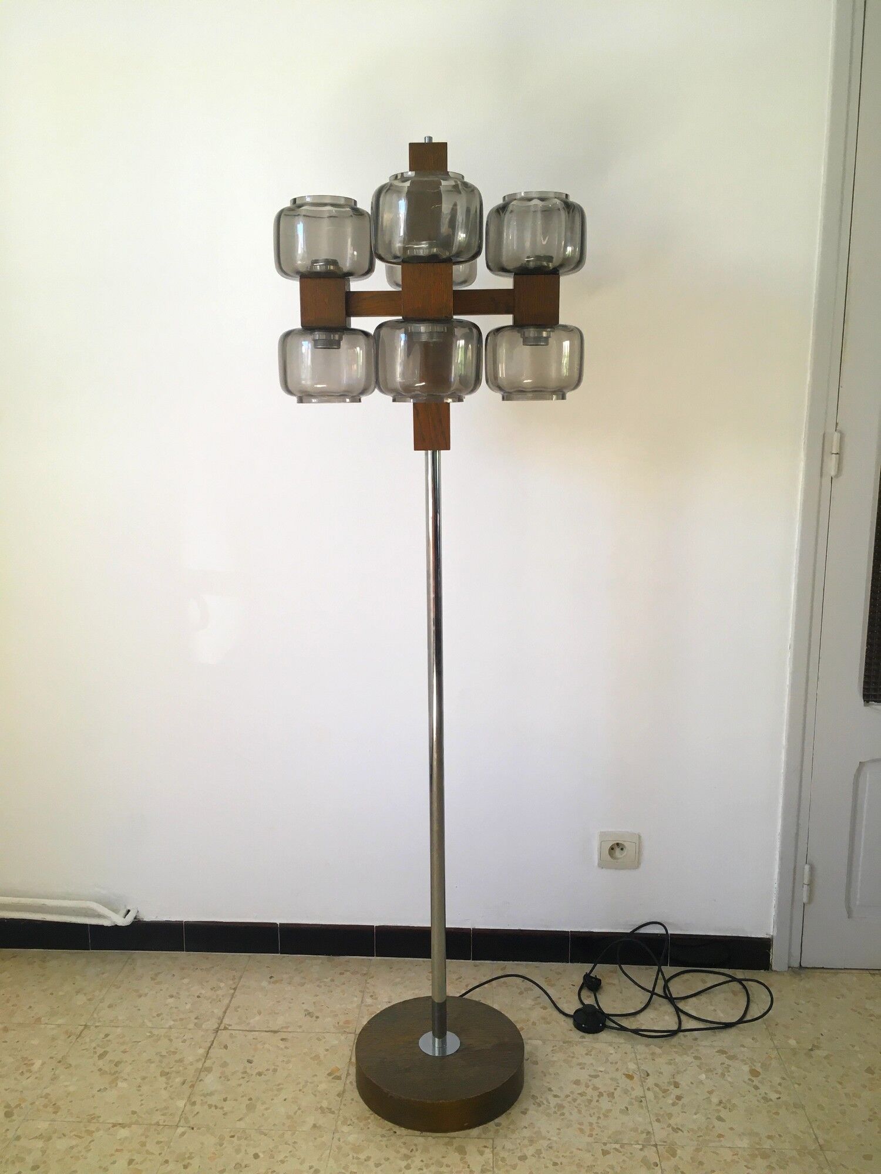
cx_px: 440
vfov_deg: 61.7
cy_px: 587
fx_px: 984
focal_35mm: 29
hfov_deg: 48.2
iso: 25
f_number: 2.2
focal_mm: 4.15
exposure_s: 1/33
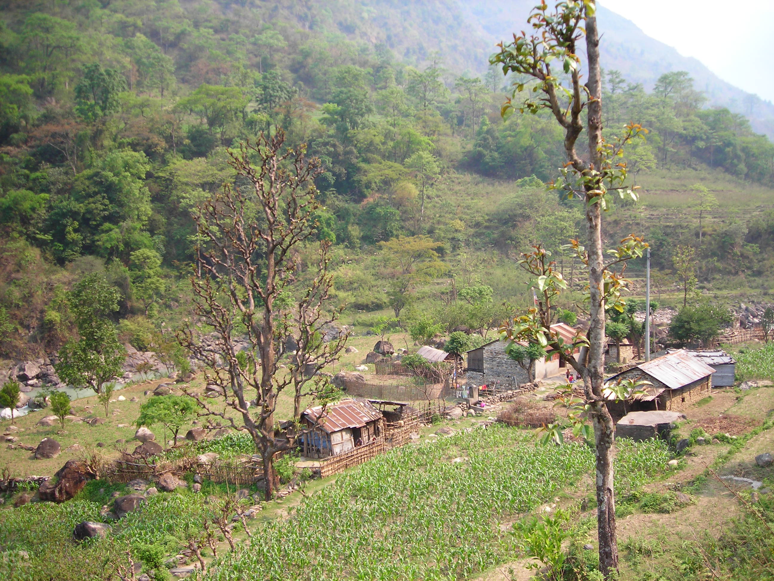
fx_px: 850
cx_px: 387
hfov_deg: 49.0
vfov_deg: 37.7
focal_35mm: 38
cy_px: 290
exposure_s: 1/153
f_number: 3.2
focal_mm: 6.3
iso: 50
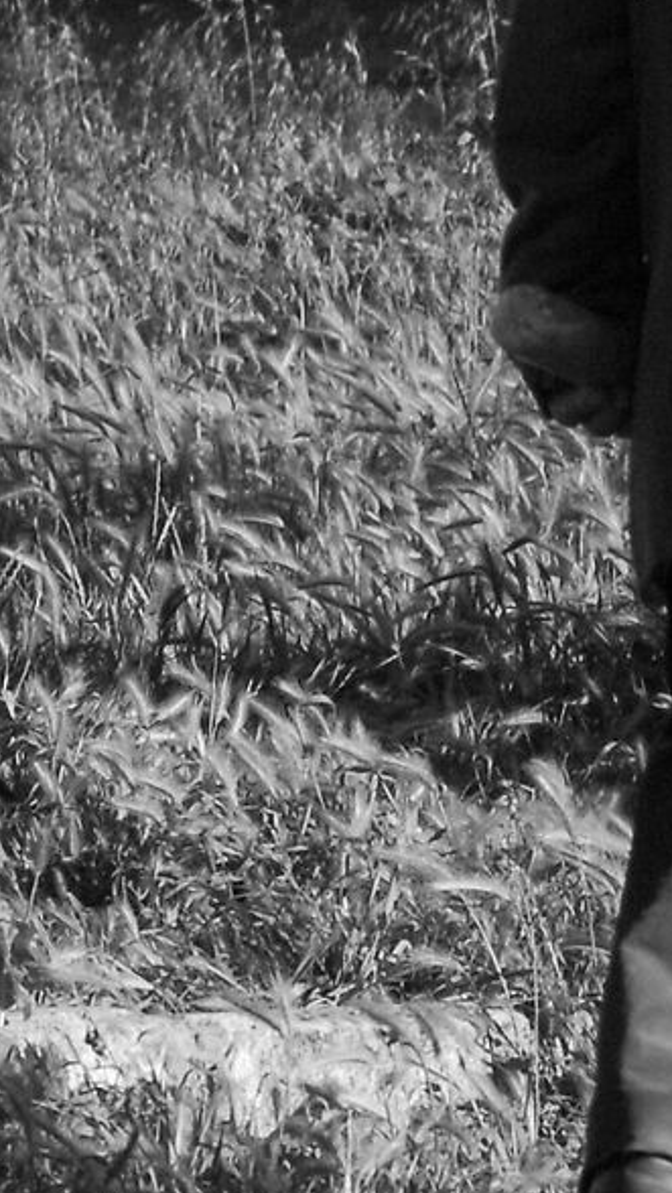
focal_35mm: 674
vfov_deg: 3.2
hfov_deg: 1.8
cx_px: 1917
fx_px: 21343
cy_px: 143
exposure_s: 1/750
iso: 800
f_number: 8
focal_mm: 105
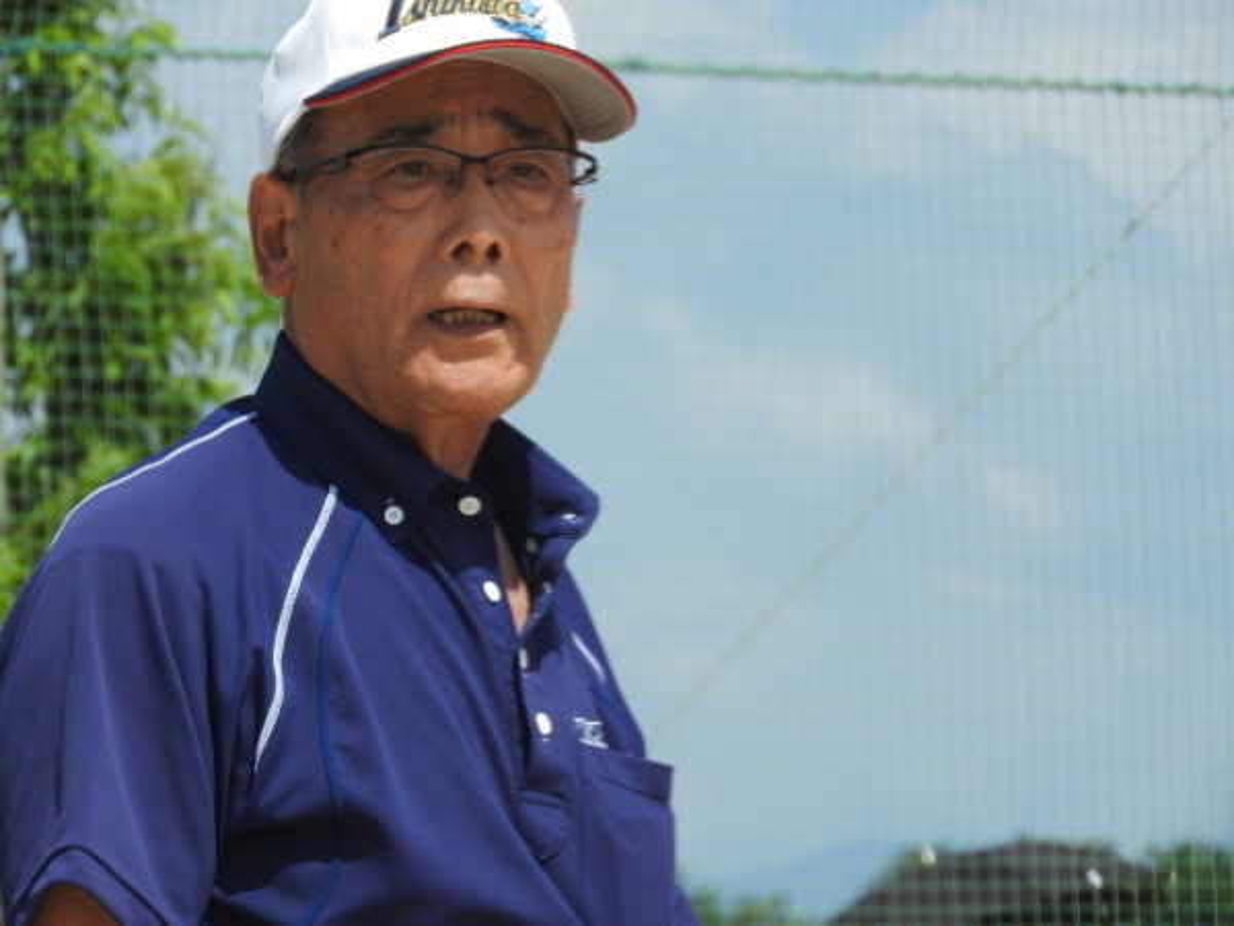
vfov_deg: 4.1
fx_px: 12833
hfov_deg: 5.5
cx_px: 617
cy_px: 463
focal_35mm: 360
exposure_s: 1/500
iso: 100
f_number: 5.6
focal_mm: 64.5
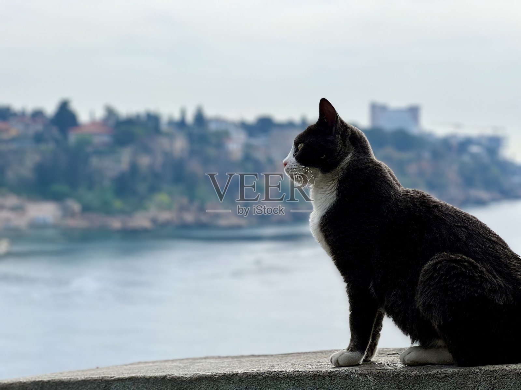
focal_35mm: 77
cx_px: 260
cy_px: 195
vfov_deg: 19.1
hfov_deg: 25.3
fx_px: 1159
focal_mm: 9
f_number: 2.8
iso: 32
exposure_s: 1/708
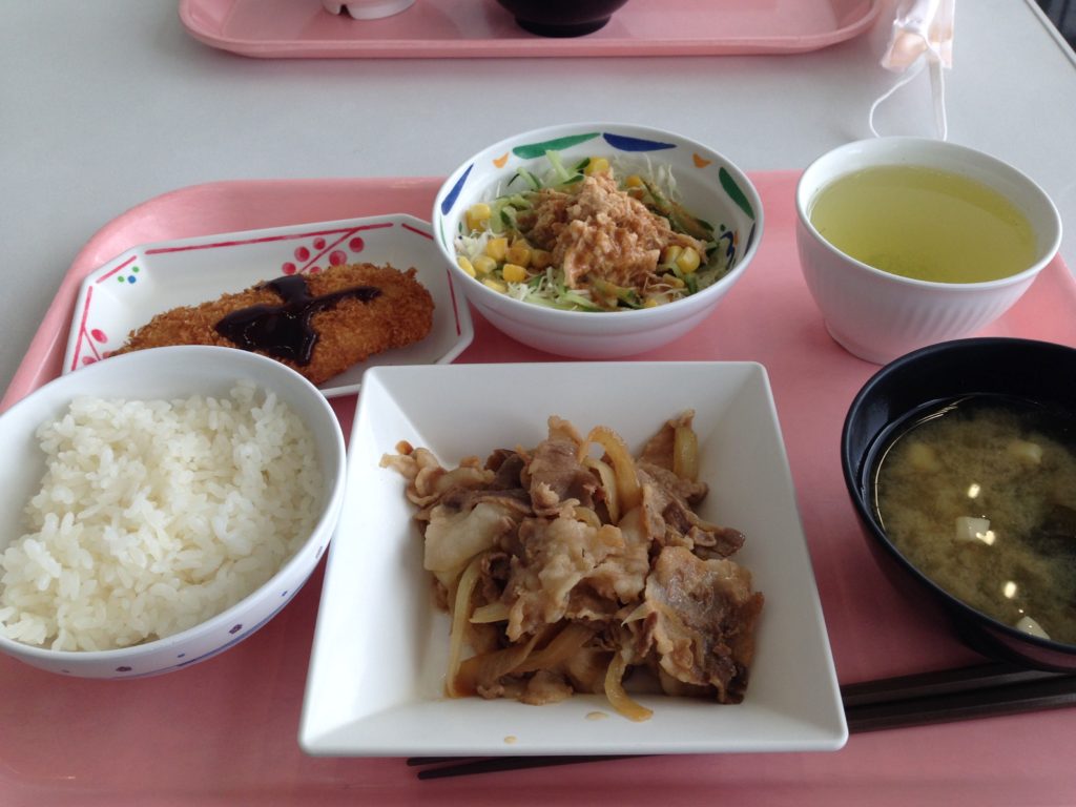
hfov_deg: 55.4
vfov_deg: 42.9
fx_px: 1026
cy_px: 404
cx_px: 538
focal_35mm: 33
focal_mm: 4.12
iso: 64
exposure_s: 1/120
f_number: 2.4
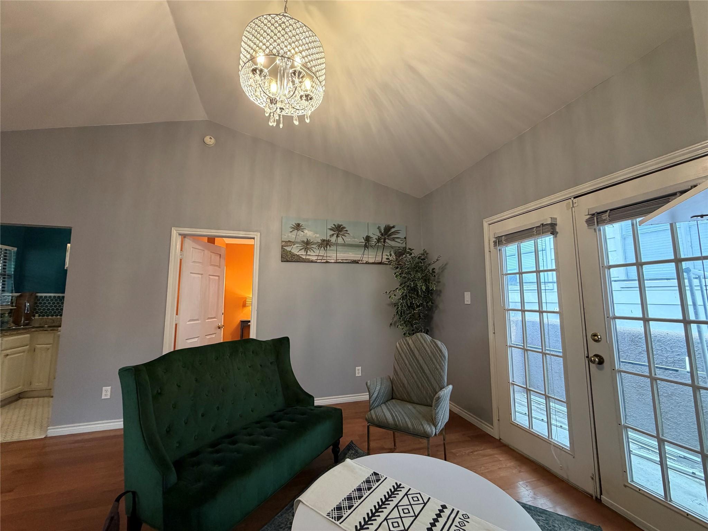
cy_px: 266
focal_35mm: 14
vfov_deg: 85.7
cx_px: 354
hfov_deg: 102.1
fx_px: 286
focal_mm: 2.22
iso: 250
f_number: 2.2
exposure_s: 1/60
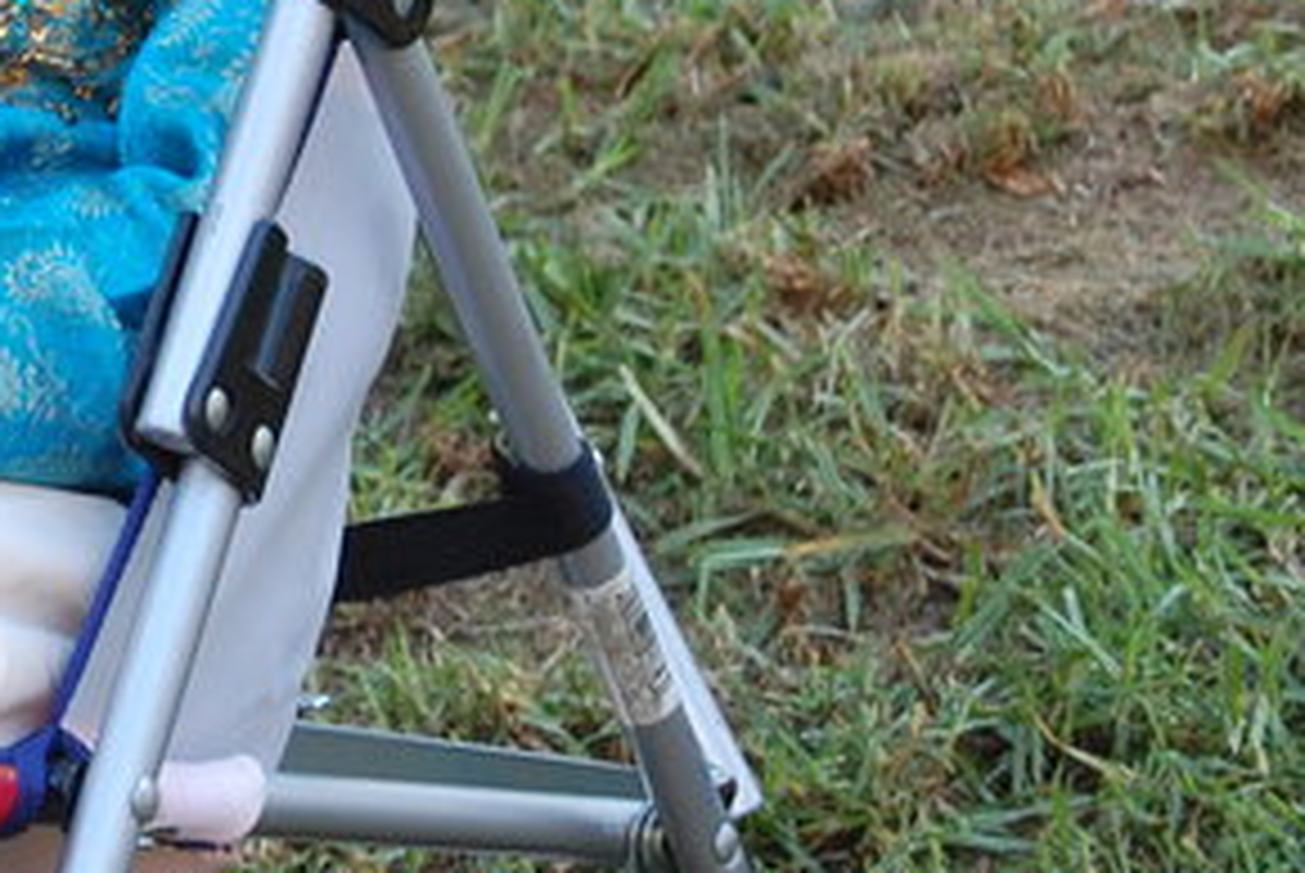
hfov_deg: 7.0
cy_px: 61
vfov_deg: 4.7
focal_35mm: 291
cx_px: -171
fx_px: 10551
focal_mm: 55
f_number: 5.6
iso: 400
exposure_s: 1/40
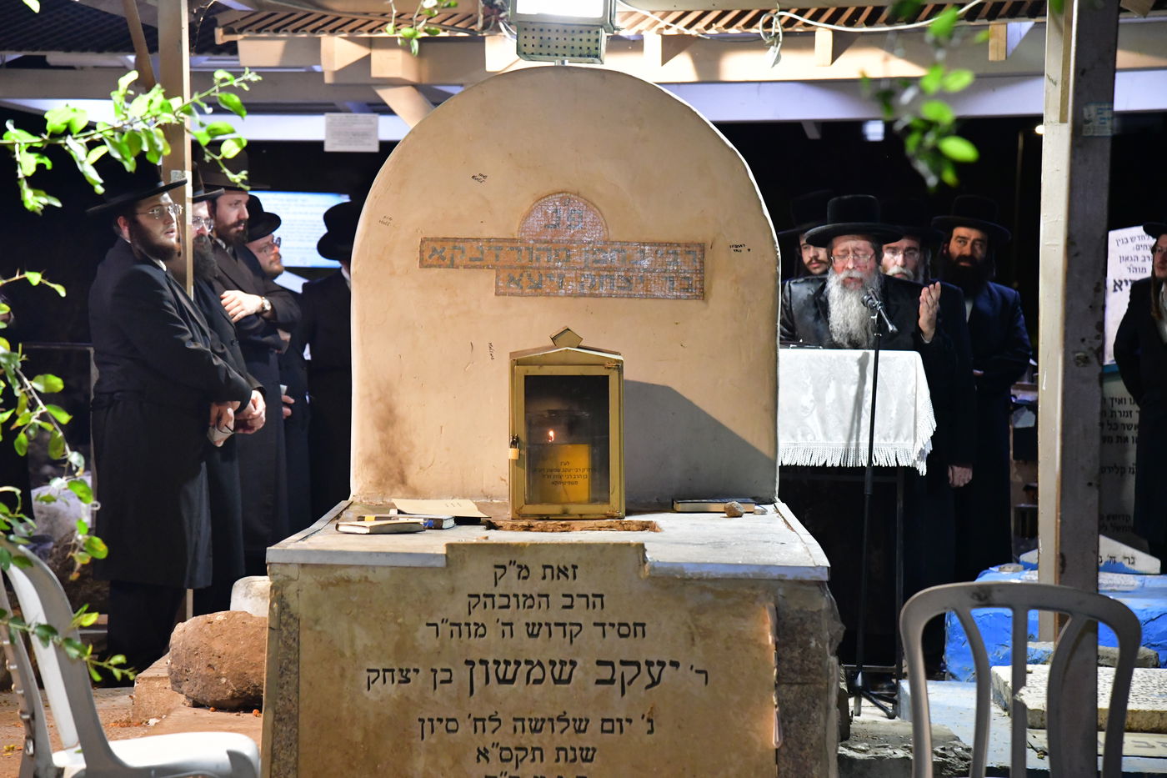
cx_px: 584
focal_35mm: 100
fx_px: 3241
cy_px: 389
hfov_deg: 20.4
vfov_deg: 13.7
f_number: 5.6
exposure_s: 1/100
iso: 8000
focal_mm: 100
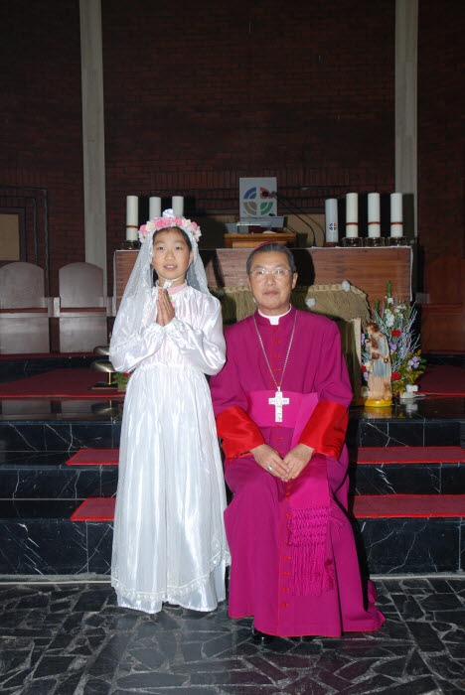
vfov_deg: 51.2
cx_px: 232
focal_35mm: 38
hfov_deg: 35.6
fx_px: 725
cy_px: 348
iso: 200
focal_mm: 25
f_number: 5.6
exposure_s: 1/60
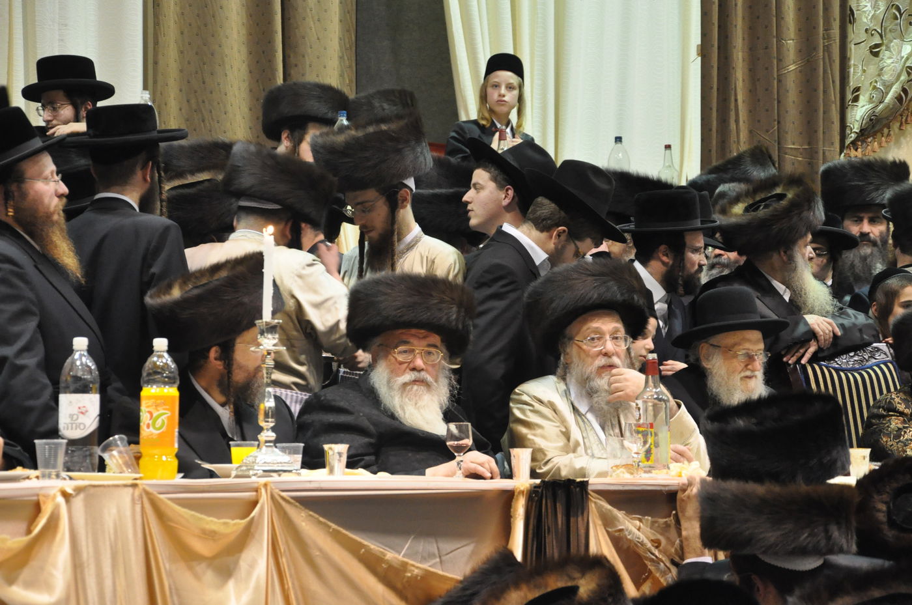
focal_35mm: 112
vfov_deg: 12.1
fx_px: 2846
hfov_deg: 18.2
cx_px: 456
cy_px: 302
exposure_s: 1/60
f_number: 5.6
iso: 2000
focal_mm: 75
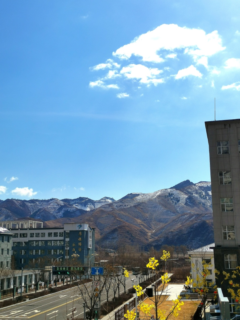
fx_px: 407
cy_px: 160
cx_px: 120
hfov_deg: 32.9
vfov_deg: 42.9
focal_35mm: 44
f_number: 1.8
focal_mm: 5.58
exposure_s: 1/7692
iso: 50
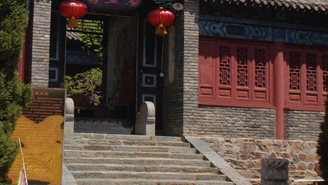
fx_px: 505
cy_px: 40
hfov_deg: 35.4
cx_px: 93
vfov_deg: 20.5
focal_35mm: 58
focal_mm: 4
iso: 80
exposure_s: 1/1500
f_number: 3.1
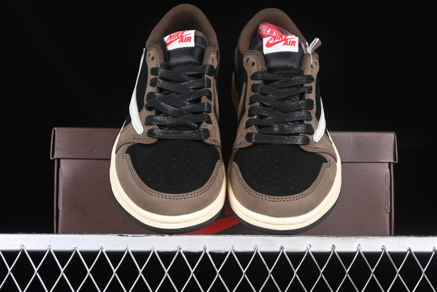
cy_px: 146
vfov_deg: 18.0
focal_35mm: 76
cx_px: 219
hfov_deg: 26.6
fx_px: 923
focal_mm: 50
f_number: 6.3
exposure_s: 1/60
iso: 160
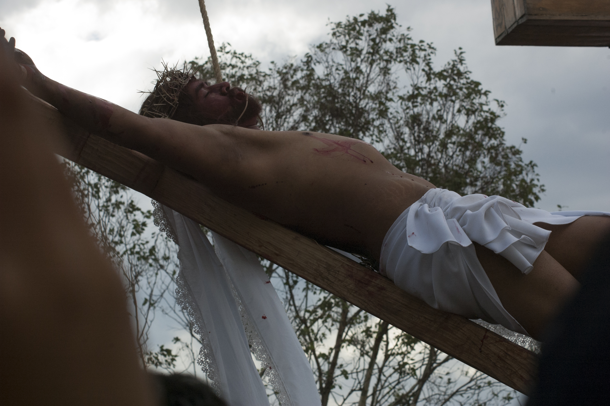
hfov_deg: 19.5
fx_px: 1778
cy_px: 203
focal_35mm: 105
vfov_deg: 13.0
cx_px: 305
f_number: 13
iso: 640
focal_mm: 70
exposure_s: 1/640
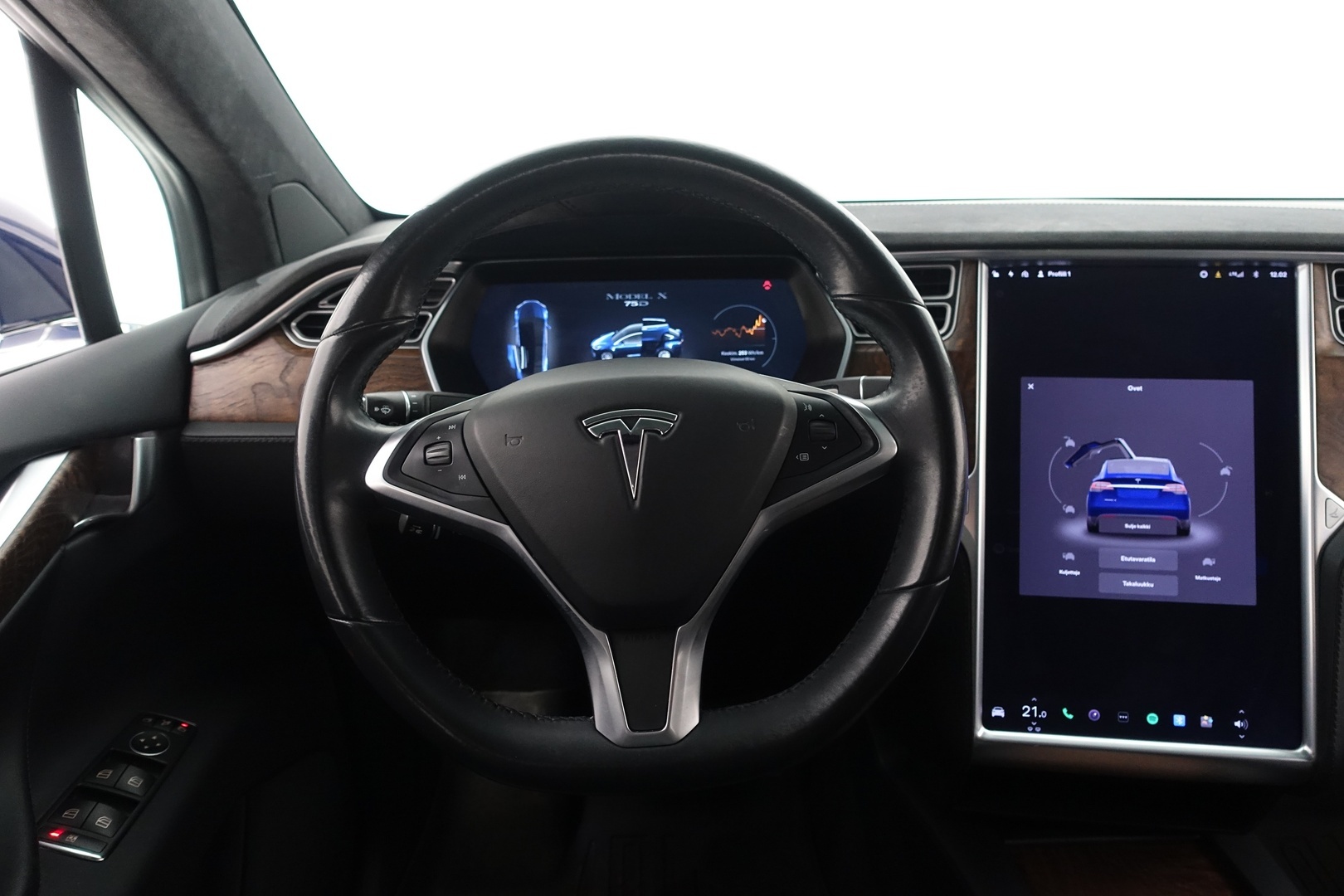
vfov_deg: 53.1
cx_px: 672
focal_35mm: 24
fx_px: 896
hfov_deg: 73.7
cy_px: 448
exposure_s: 1/25
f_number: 2.5
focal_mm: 8.8
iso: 1000
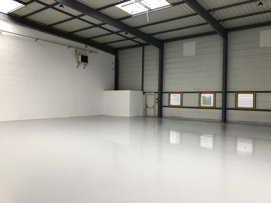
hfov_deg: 63.4
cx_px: 136
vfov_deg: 49.7
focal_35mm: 28
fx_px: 219
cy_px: 102
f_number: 1.8
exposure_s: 1/30
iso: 25
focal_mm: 3.99
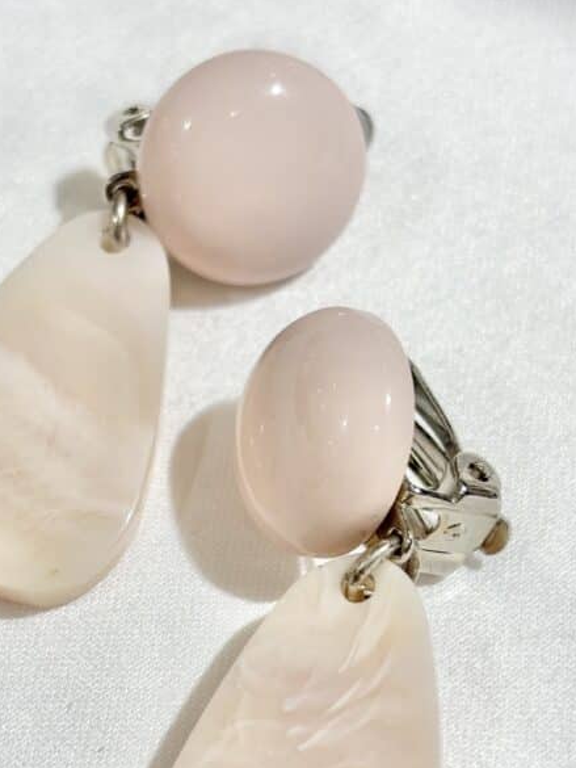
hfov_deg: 16.2
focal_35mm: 91
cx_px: 223
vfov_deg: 21.4
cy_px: 520
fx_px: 2018
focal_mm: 5.96
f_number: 1.6
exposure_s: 1/212
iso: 32
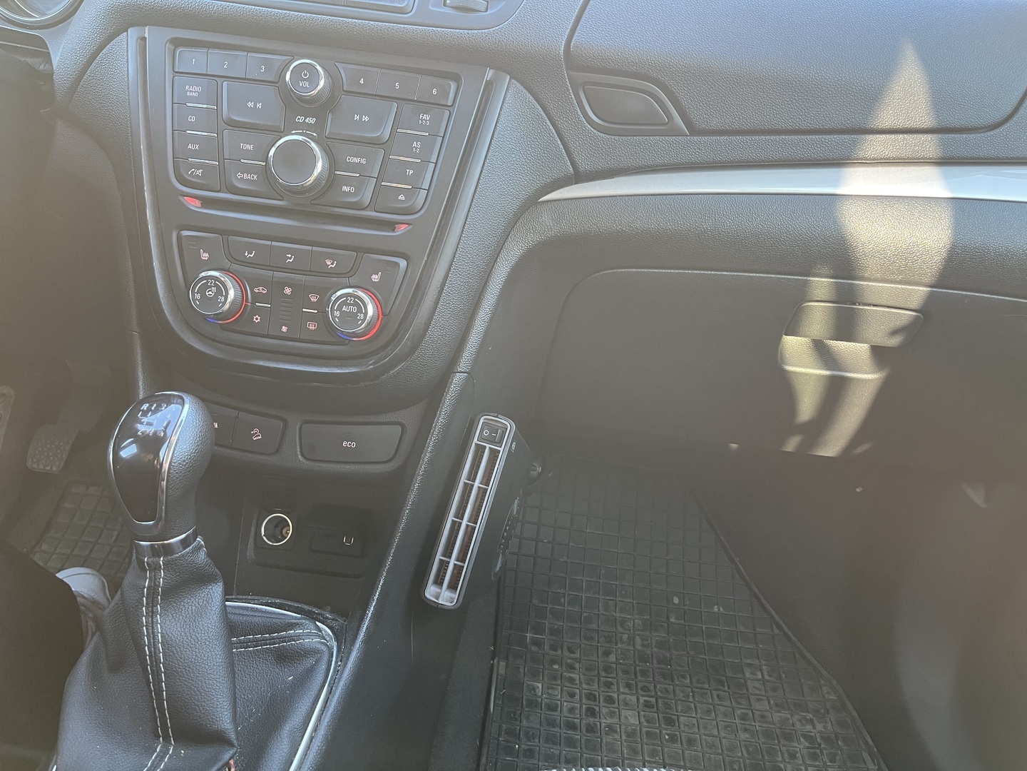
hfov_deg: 67.3
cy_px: 386
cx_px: 514
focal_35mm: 26
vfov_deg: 53.1
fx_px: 771
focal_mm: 5.1
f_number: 1.6
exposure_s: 1/78
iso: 125
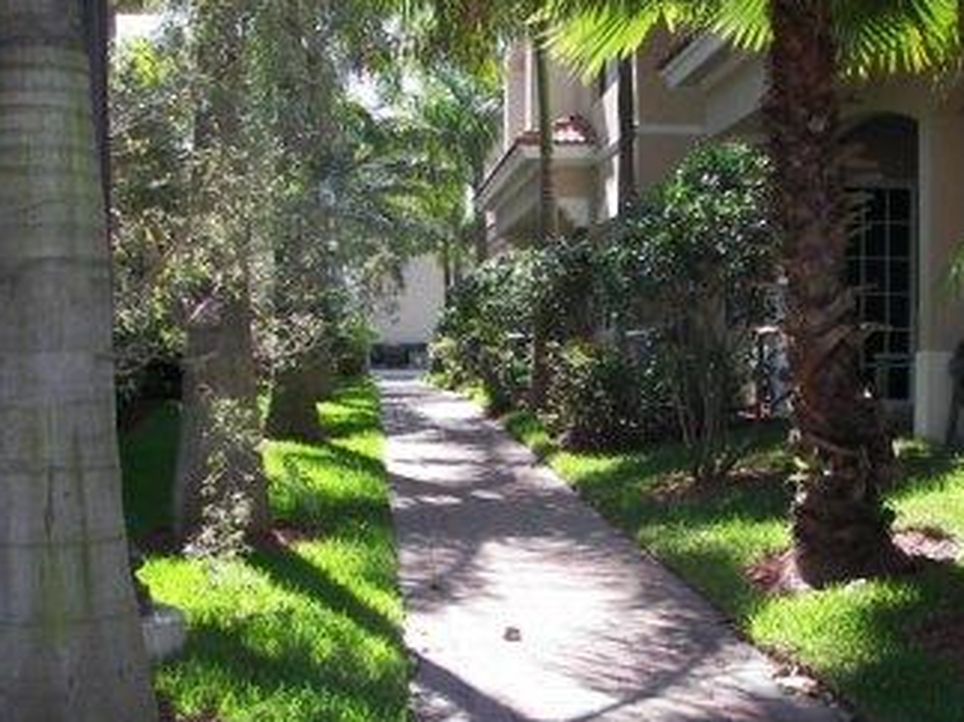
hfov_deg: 38.0
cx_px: 591
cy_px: 445
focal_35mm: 50
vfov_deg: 29.0
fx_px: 1392
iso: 50
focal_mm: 6
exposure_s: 1/200
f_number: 2.8
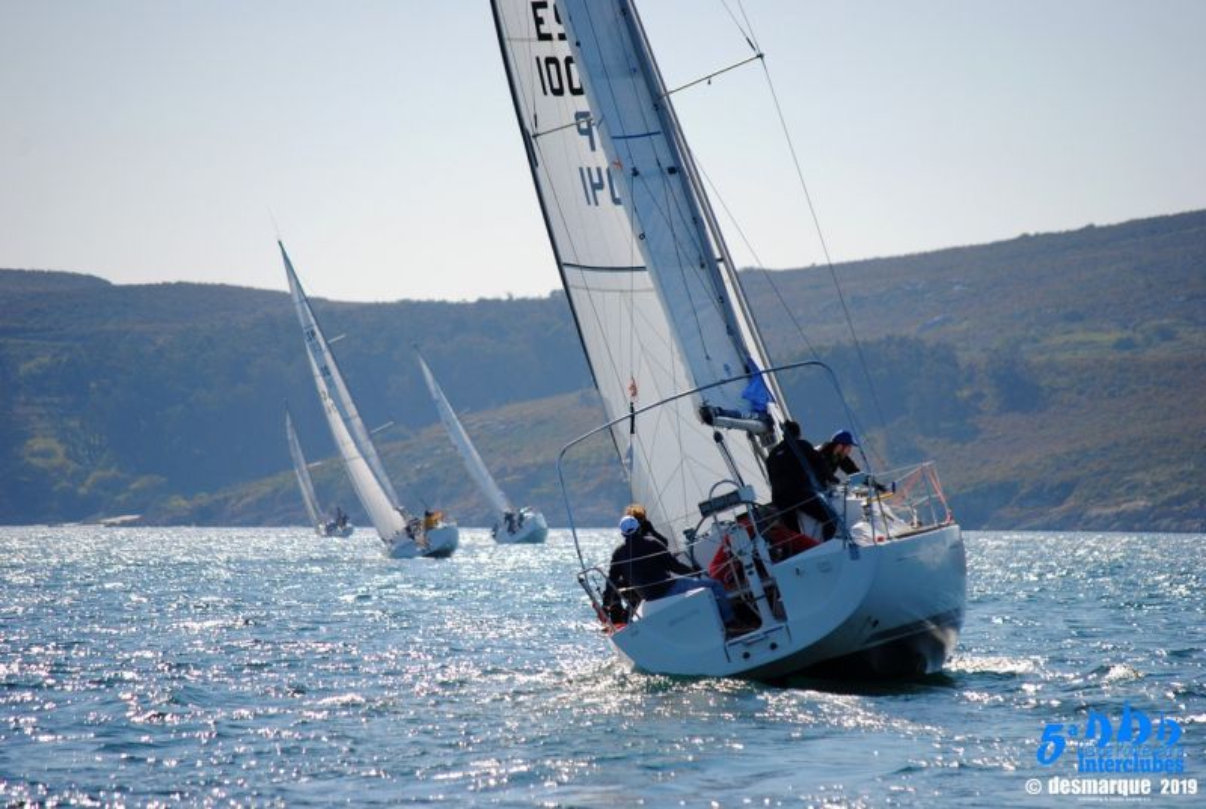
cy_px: 404
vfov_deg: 6.1
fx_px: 7553
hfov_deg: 9.1
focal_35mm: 225
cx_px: 603
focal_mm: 150
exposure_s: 1/1600
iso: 200
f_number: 5
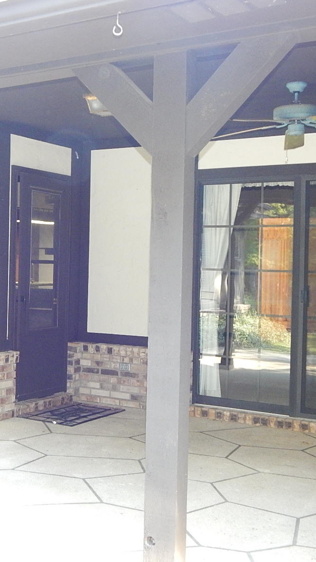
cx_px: 61
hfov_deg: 23.6
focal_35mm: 50
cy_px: 281
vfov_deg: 41.3
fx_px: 744
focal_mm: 6.1
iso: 560
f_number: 3.3
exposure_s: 1/30
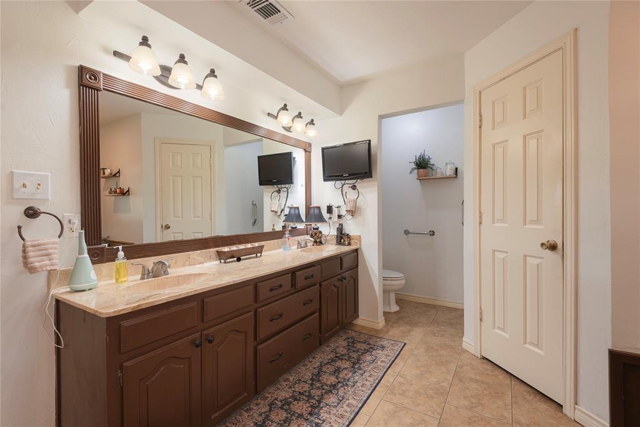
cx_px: 320
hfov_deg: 96.7
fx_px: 284
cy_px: 214
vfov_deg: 73.8
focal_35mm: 16
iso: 100
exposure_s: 1/3
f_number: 7.1
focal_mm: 16
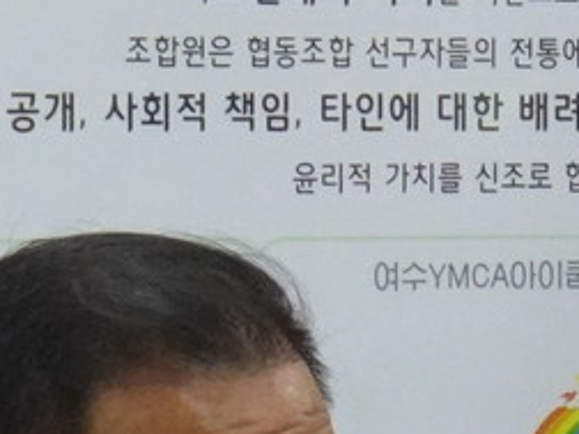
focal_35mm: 553
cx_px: 69
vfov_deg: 2.7
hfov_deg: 3.6
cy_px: 879
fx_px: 9250
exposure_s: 1/100
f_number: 5
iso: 800
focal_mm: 17.15
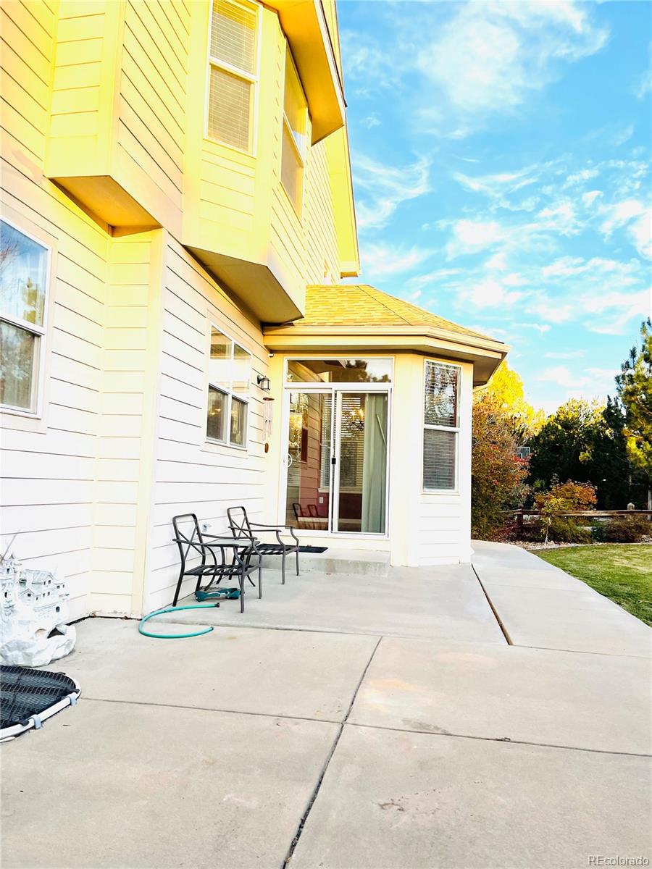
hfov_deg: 53.1
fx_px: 653
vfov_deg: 67.3
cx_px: 326
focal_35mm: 26
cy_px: 434
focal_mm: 5.1
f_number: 1.6
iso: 32
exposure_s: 1/684
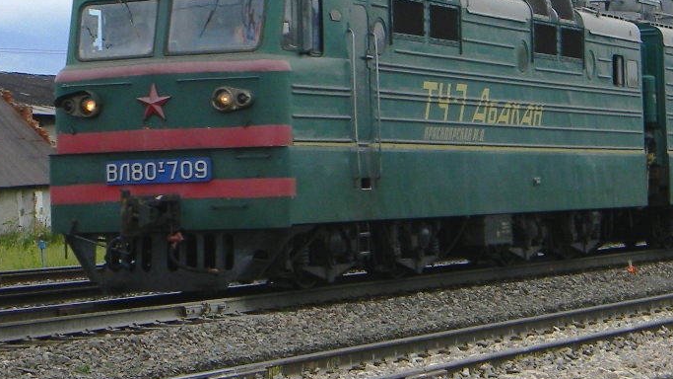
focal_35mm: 90
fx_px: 1606
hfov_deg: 23.6
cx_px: 405
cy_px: 93
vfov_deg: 13.4
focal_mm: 8.6
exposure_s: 1/479
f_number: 3.9
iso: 80
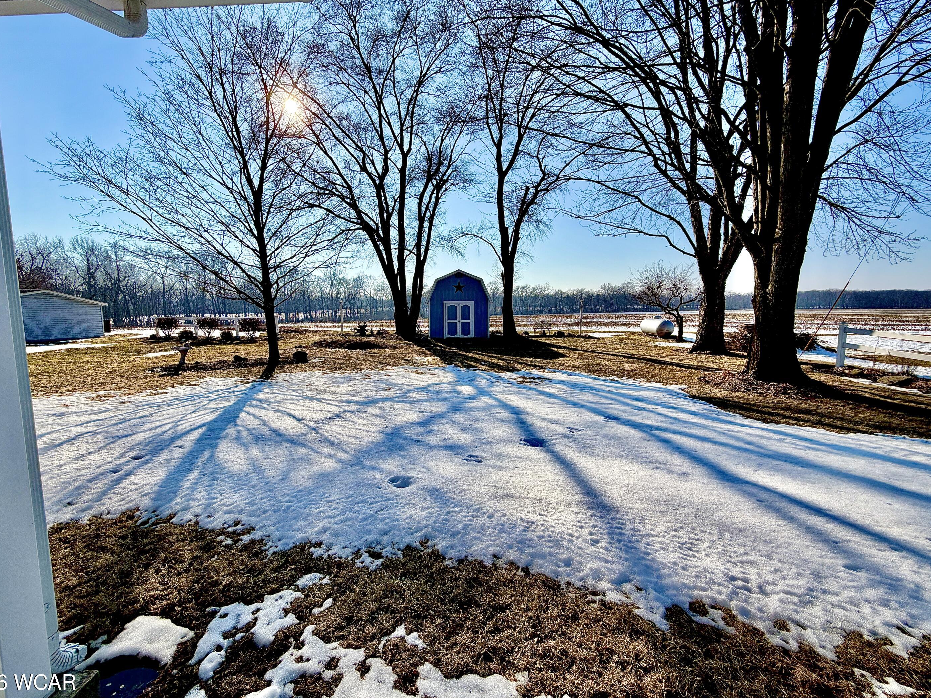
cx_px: 443
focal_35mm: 15
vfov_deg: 81.7
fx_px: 403
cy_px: 343
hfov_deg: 98.1
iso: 20
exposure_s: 1/1745
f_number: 2.2
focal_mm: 2.22
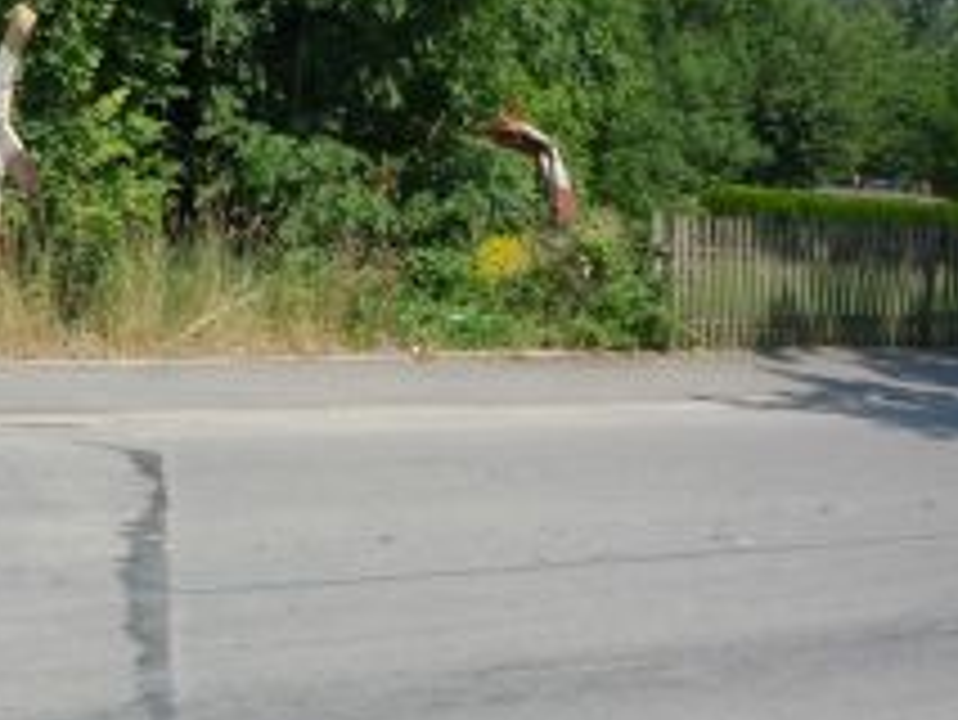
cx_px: 396
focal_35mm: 72
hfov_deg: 27.0
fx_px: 1994
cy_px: 112
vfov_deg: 20.2
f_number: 5
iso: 100
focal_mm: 5.2
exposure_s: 1/400
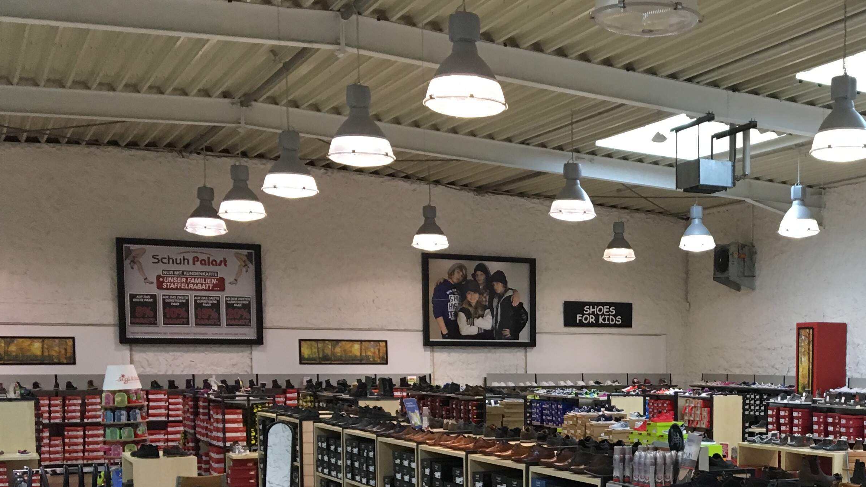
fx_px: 1217
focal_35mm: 53
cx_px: 718
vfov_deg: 22.0
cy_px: 457
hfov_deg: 37.5
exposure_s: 1/33
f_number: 2.2
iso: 64
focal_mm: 4.15
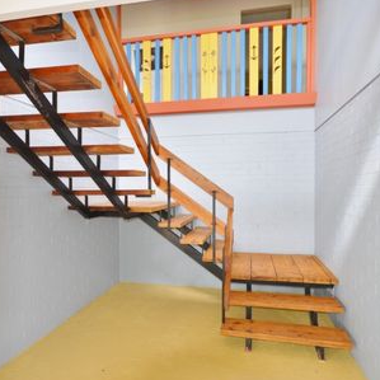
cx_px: 206
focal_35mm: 20
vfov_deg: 74.8
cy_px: 190
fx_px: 248
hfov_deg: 74.7
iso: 800
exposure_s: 1/60
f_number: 4
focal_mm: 10
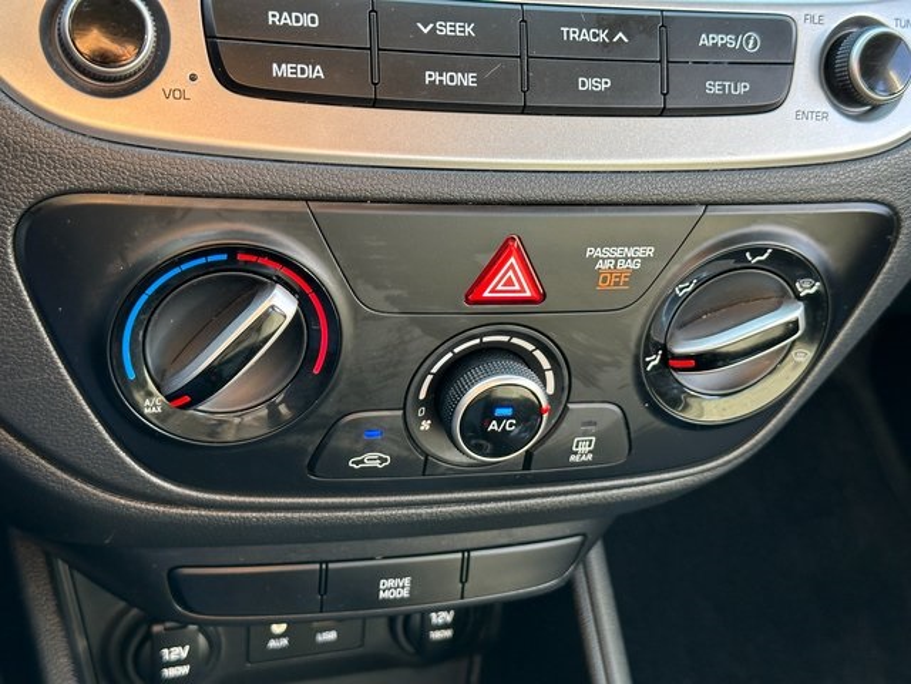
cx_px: 456
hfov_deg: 39.7
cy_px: 342
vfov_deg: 30.3
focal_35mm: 48
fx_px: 1263
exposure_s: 1/60
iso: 160
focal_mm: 6.86
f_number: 1.78
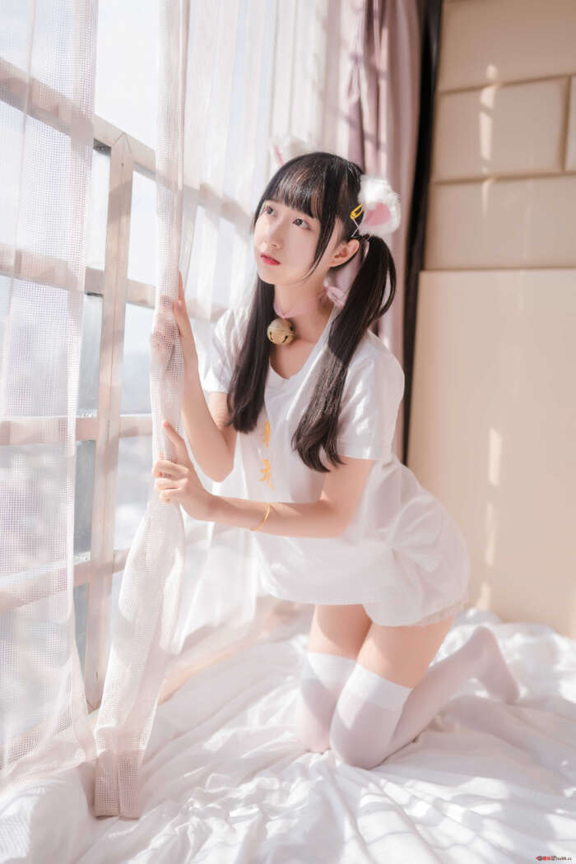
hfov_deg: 37.9
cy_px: 432
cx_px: 288
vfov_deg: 54.4
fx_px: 840
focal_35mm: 35
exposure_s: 1/800
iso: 100
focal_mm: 35
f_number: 1.8
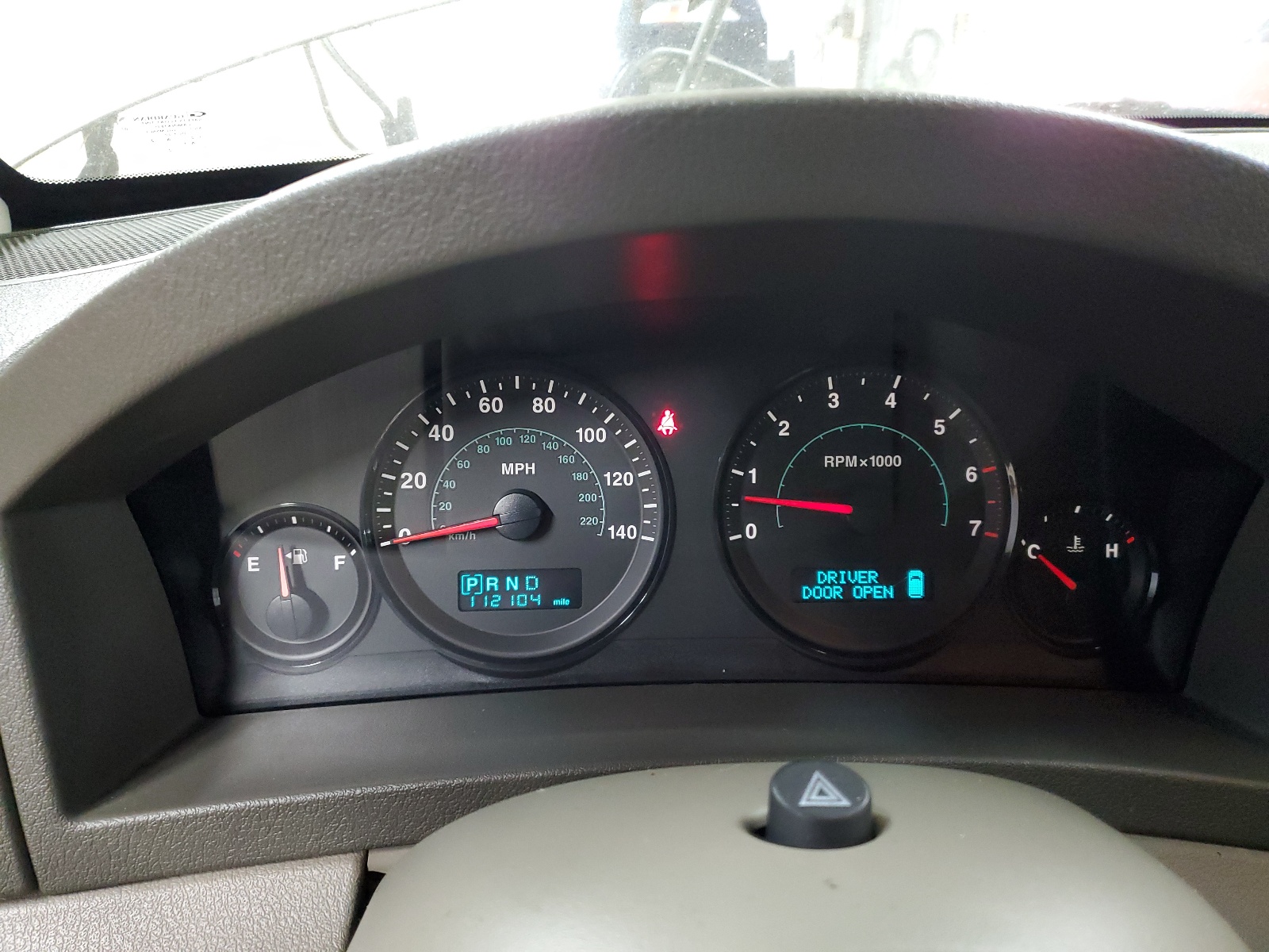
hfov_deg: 67.3
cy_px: 476
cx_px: 634
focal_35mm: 26
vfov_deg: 53.1
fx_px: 953
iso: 349
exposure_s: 1/40
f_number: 1.5
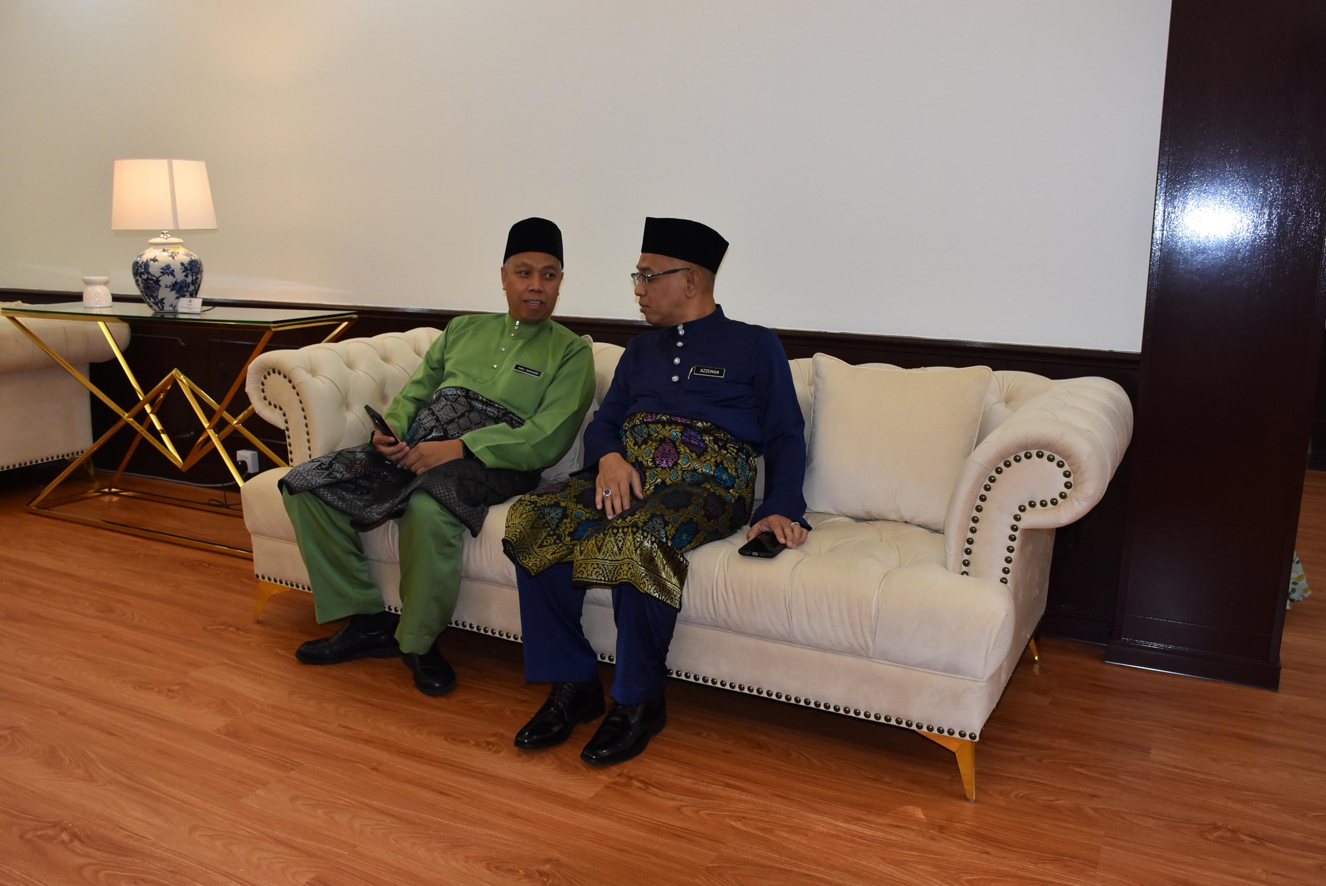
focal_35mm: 27
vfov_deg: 48.0
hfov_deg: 67.3
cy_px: 443
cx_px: 663
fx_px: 995
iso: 800
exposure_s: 1/100
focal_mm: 18
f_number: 5
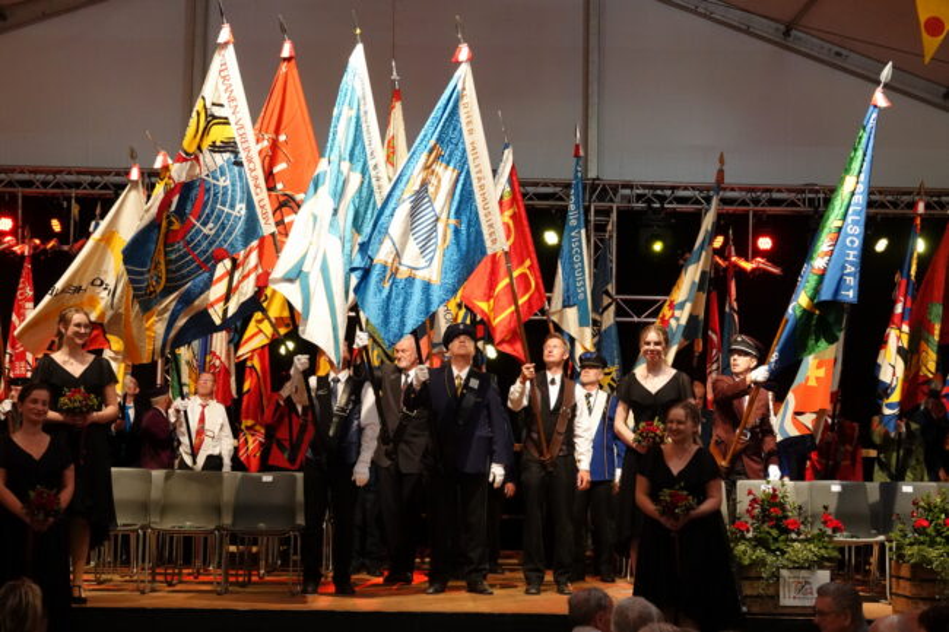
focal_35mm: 61
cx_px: 474
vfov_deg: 22.2
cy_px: 316
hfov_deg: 32.9
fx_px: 1608
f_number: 3.5
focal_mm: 22.19
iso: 1600
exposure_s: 1/160
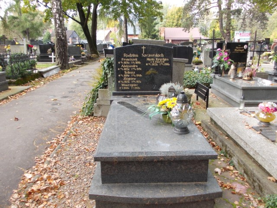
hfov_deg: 63.4
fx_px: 224
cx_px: 138
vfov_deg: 49.7
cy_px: 104
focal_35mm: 28
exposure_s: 1/80
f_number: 2.7
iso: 80
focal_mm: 4
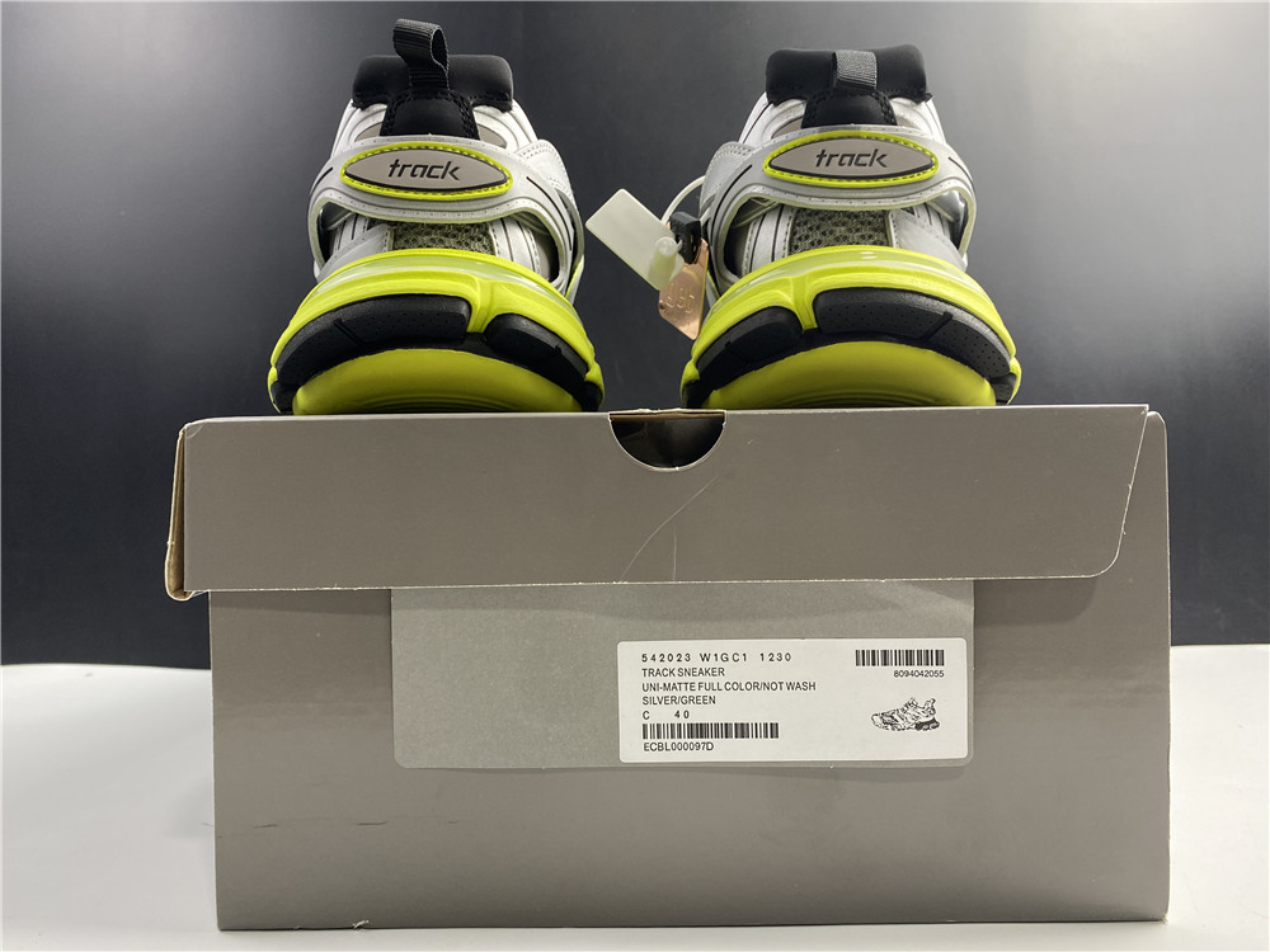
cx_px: 635
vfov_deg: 53.1
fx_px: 954
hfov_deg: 67.3
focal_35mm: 26
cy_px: 476
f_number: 1.8
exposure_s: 1/50
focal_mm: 4.25
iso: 80
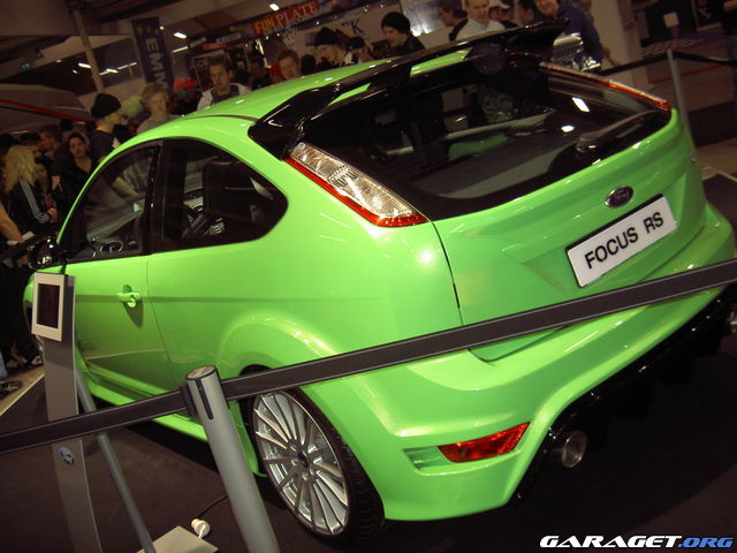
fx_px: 830
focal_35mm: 39
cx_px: 368
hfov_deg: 47.9
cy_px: 276
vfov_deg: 36.8
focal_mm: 8
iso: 100
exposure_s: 1/60
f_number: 2.8
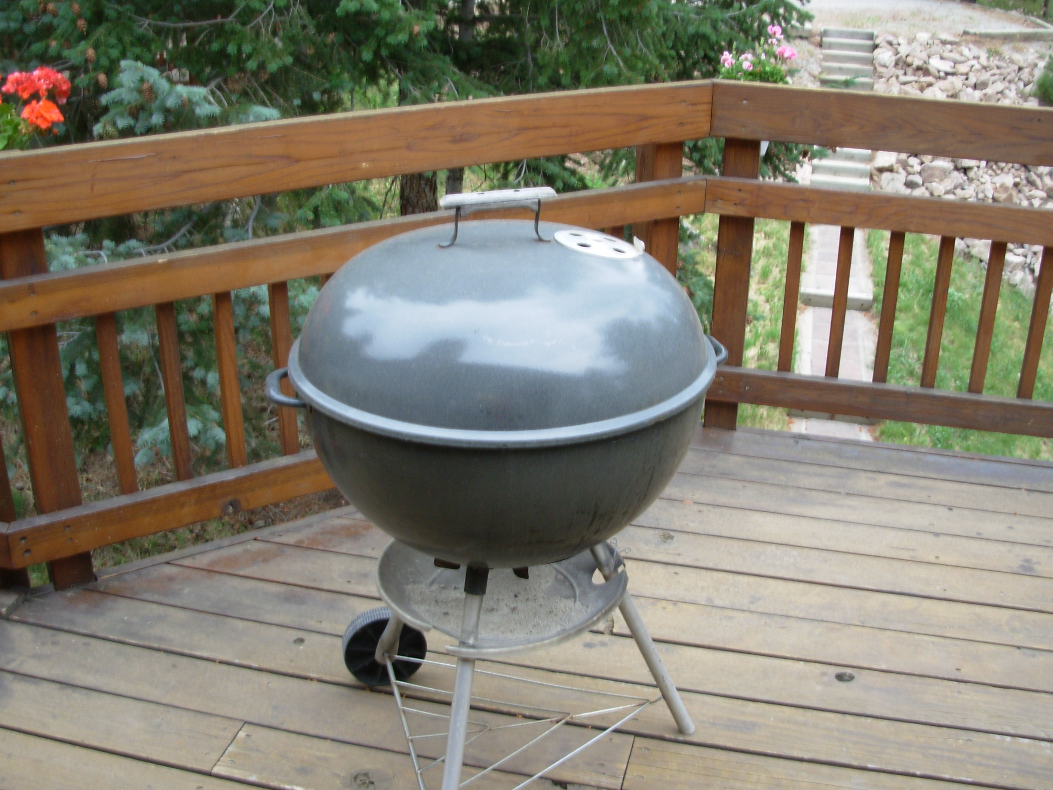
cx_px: 526
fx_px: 1156
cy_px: 395
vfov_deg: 37.7
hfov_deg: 49.0
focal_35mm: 38
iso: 50
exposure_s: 1/19
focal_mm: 6.3
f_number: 2.9
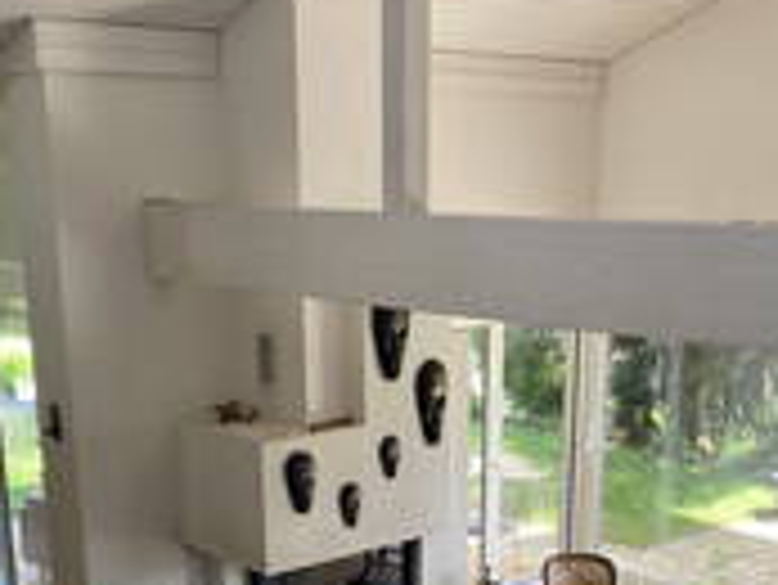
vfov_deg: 25.8
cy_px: 576
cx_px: 414
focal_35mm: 54
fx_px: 1215
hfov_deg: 35.5
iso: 80
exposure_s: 1/121
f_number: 1.8
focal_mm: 4.25
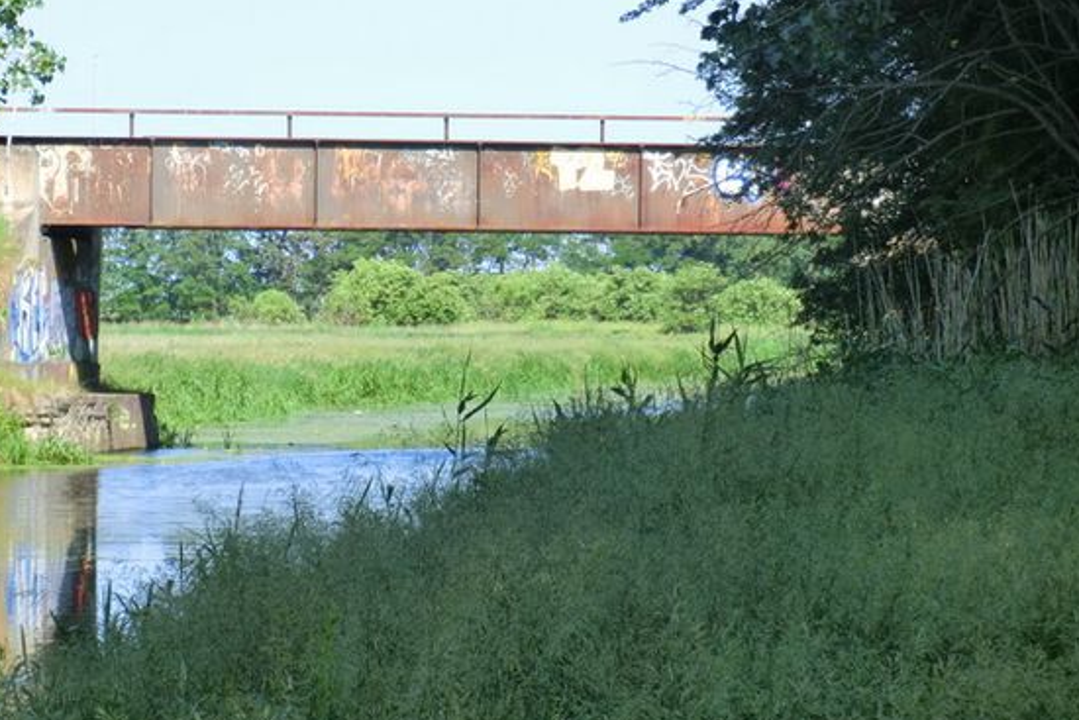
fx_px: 5906
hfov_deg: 10.4
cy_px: 293
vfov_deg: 7.0
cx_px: 487
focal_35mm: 197
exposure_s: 1/160
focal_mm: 30.1
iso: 64
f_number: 4.8
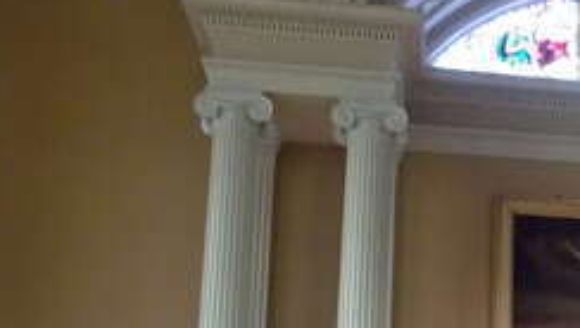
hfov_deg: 24.3
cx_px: 623
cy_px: 433
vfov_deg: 14.2
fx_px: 1263
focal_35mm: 82
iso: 400
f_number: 3.1
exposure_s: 1/13
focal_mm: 4
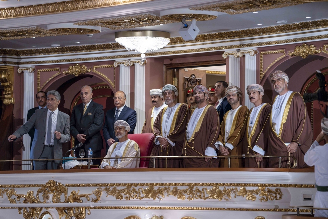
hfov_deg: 14.2
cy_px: 110
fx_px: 1312
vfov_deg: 9.5
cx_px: 164
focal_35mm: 144
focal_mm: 144
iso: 2000
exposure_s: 1/160
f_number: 2.8
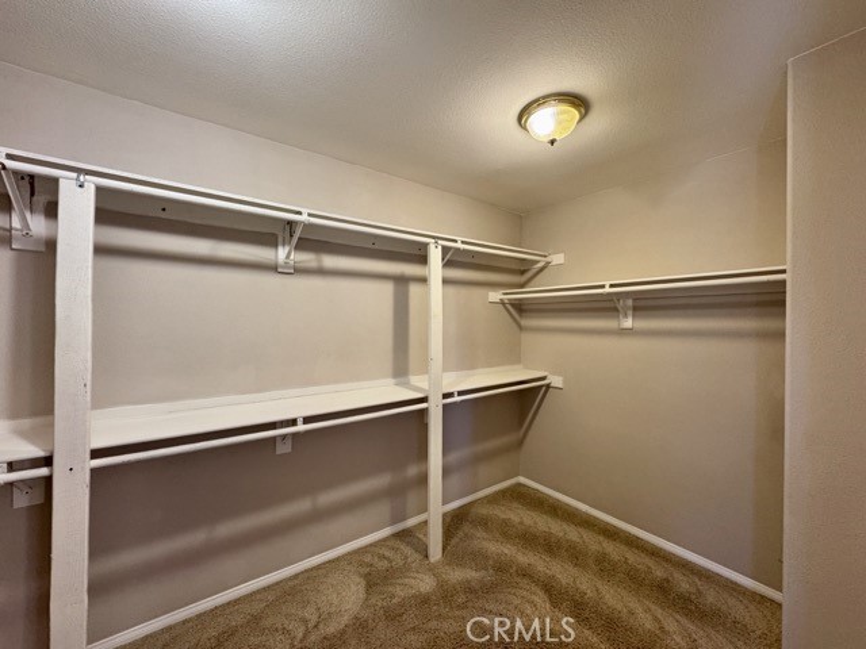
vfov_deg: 85.7
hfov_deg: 102.1
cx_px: 433
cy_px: 324
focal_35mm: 14
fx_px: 350
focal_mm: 2.22
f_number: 2.2
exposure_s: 1/60
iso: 200
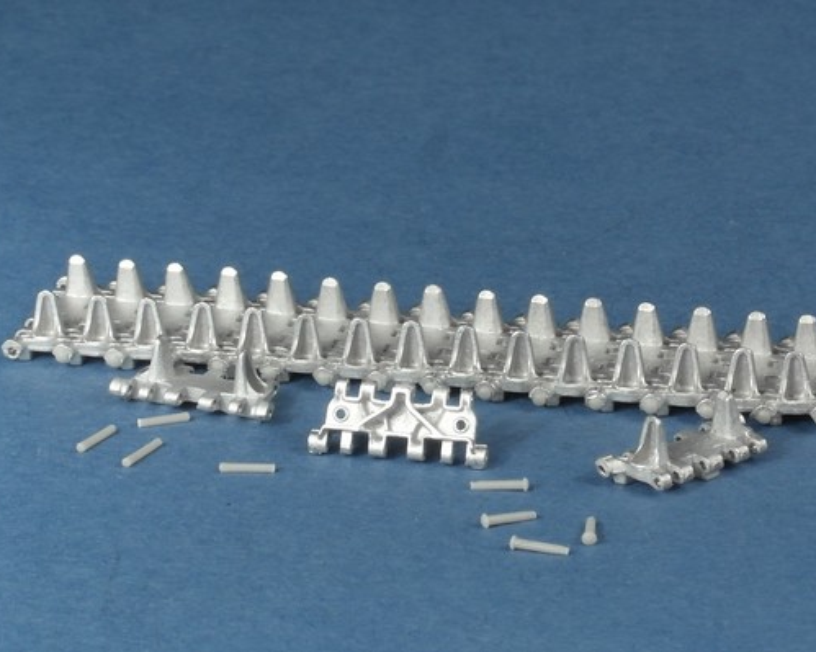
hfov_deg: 36.0
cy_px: 325
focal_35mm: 52
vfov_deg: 29.1
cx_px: 443
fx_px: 1256
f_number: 22
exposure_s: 1/13
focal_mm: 30
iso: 400
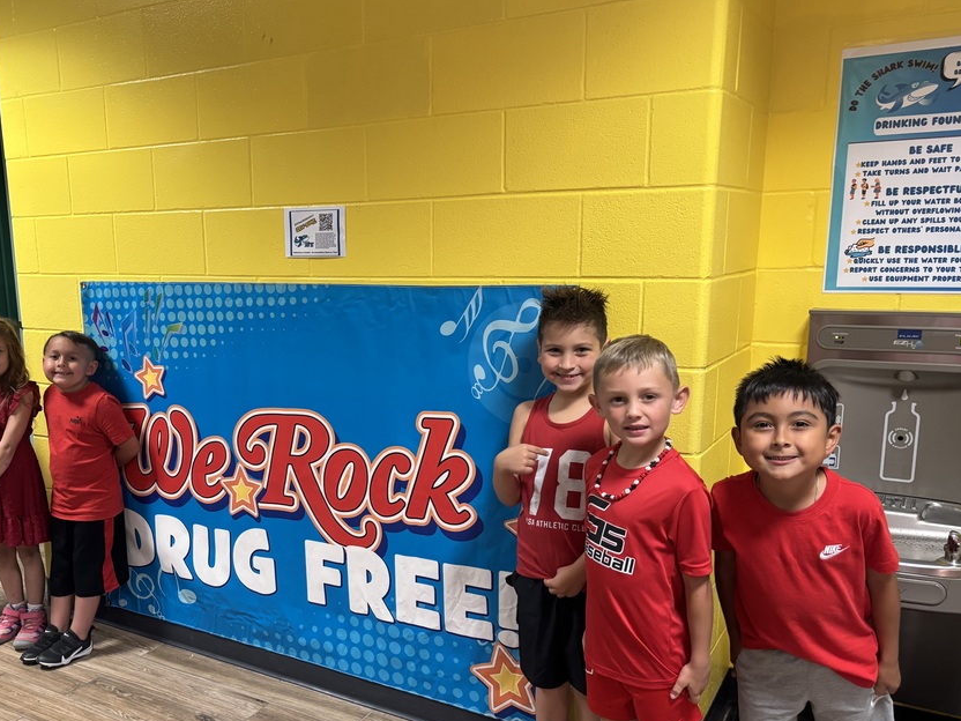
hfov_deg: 56.3
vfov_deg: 44.0
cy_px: 414
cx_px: 380
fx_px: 888
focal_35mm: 32
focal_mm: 5.96
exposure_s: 1/45
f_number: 1.6
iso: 250
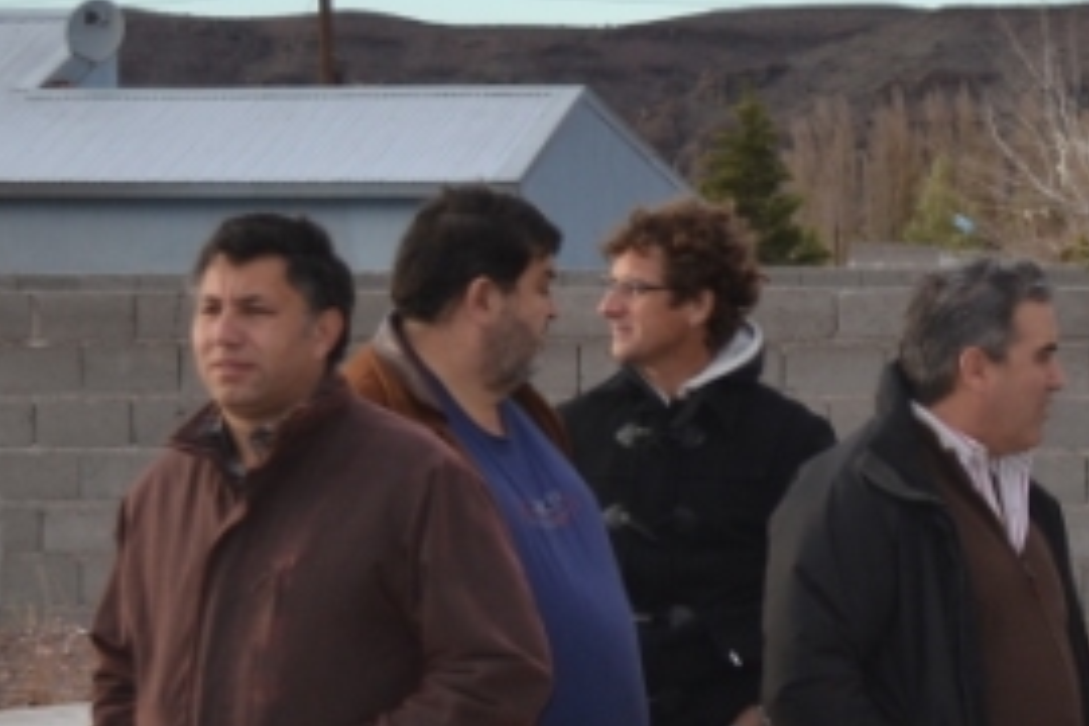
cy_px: 296
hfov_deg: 12.7
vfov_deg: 8.6
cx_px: 1222
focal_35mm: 159
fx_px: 4809
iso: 100
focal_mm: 28
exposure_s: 1/160
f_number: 4.5
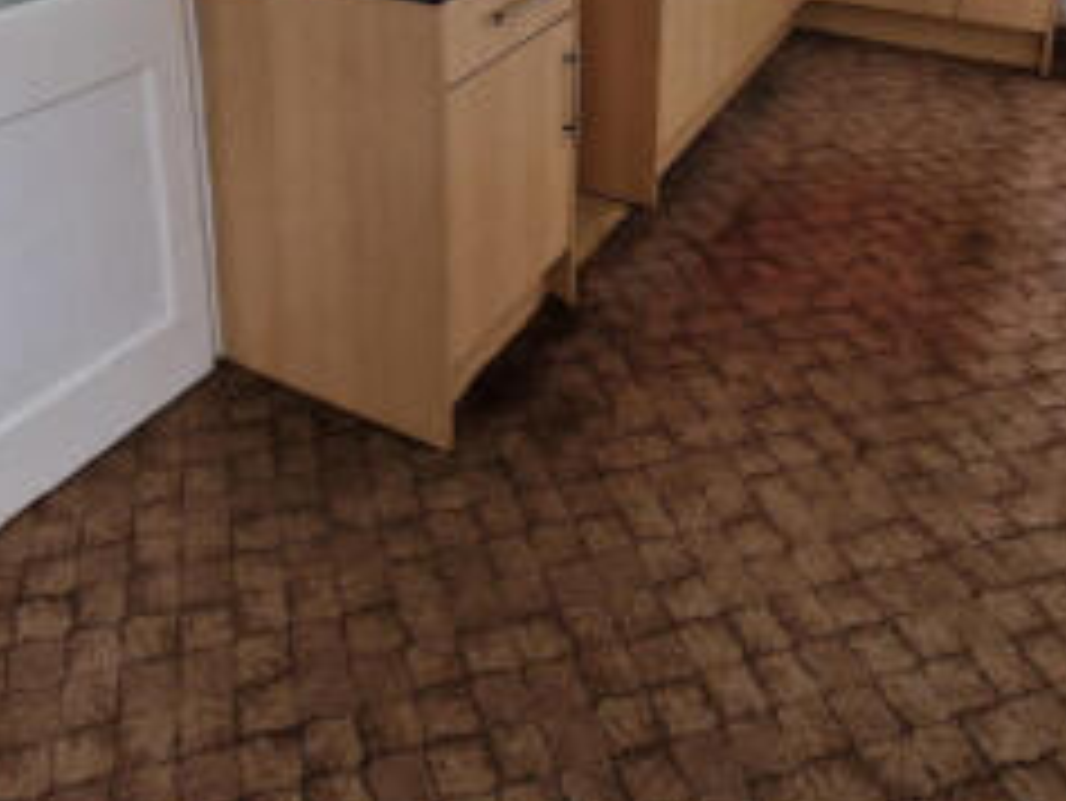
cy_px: -56
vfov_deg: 37.7
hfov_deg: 56.8
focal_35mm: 32
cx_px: 542
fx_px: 986
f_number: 2.2
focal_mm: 2.2
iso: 160
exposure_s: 1/50
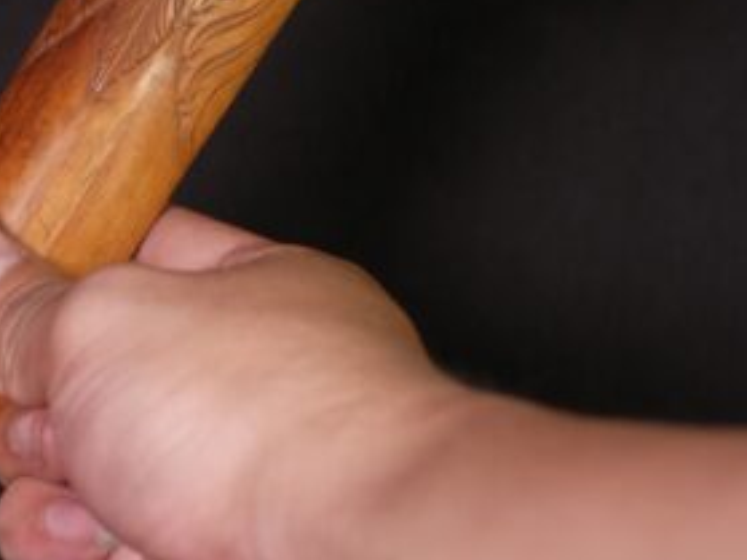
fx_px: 3430
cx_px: -71
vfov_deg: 9.3
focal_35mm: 159
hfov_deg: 12.2
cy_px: 305
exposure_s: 1/250
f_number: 2.5
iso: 250
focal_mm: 30
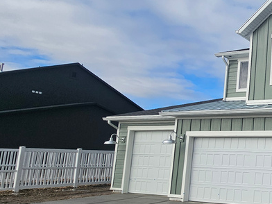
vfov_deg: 41.6
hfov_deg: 35.9
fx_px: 267
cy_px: 121
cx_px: 354
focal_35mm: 34
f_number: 2.2
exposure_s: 1/2531
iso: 50
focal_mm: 2.2
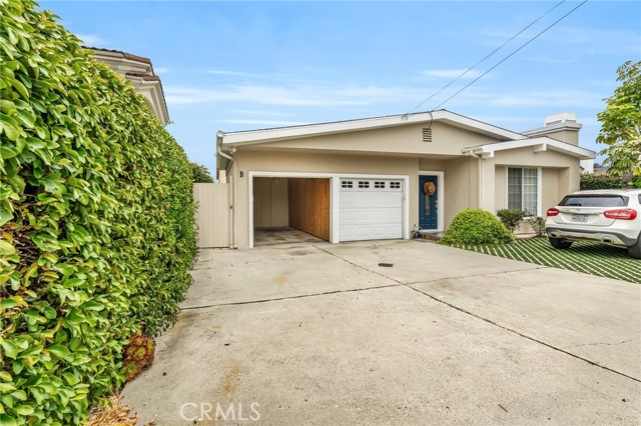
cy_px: 213
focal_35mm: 16
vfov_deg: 73.7
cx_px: 320
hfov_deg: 96.8
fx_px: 285
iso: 160
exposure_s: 1/200
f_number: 8
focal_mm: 16
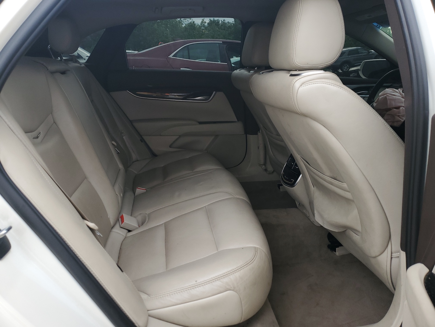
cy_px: 164
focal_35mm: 26
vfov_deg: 53.1
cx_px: 218
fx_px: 327
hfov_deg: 67.3
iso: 50
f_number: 1.5
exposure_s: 1/244
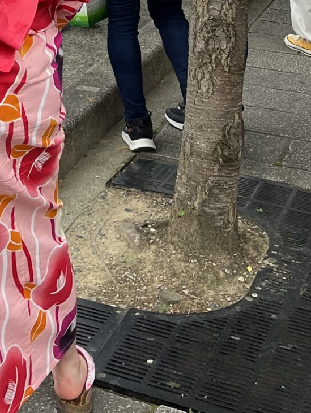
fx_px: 1089
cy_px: -202
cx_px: -93
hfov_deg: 15.5
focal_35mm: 91
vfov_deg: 19.0
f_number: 1.6
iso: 50
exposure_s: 1/504
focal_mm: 5.1
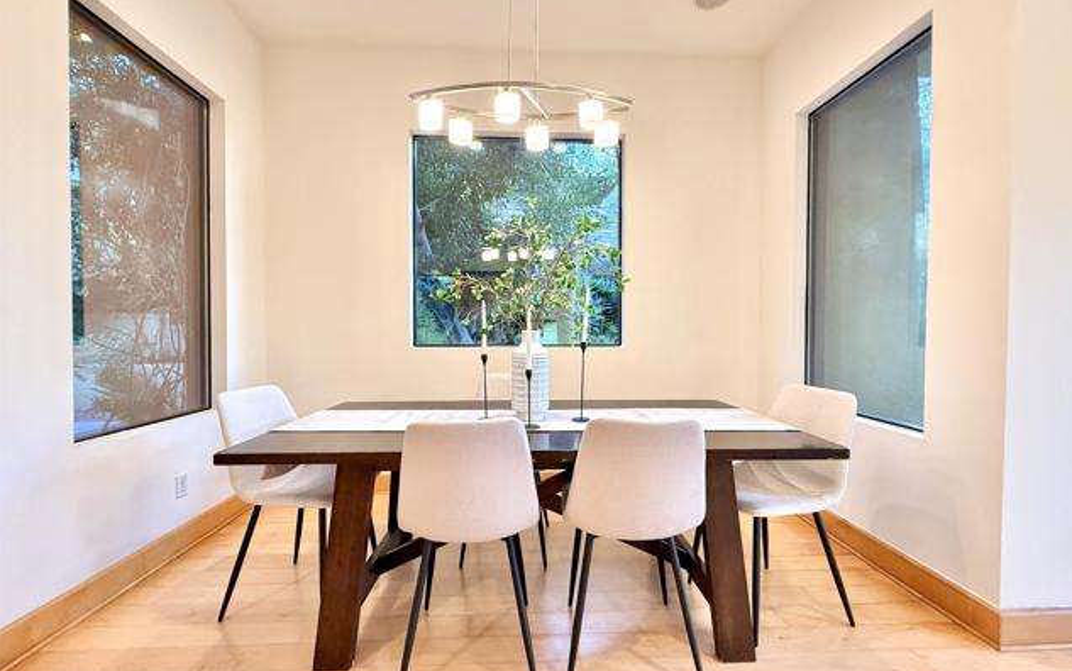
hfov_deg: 101.4
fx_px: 438
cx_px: 540
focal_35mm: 15
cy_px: 337
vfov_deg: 74.8
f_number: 2.2
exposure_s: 1/120
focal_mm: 2.22
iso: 500
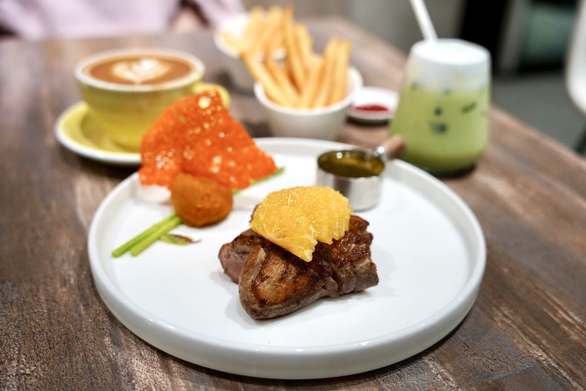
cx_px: 293
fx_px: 638
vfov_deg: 34.1
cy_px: 196
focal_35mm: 39
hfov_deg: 49.3
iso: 1600
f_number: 3.2
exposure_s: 1/160
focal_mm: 39.2
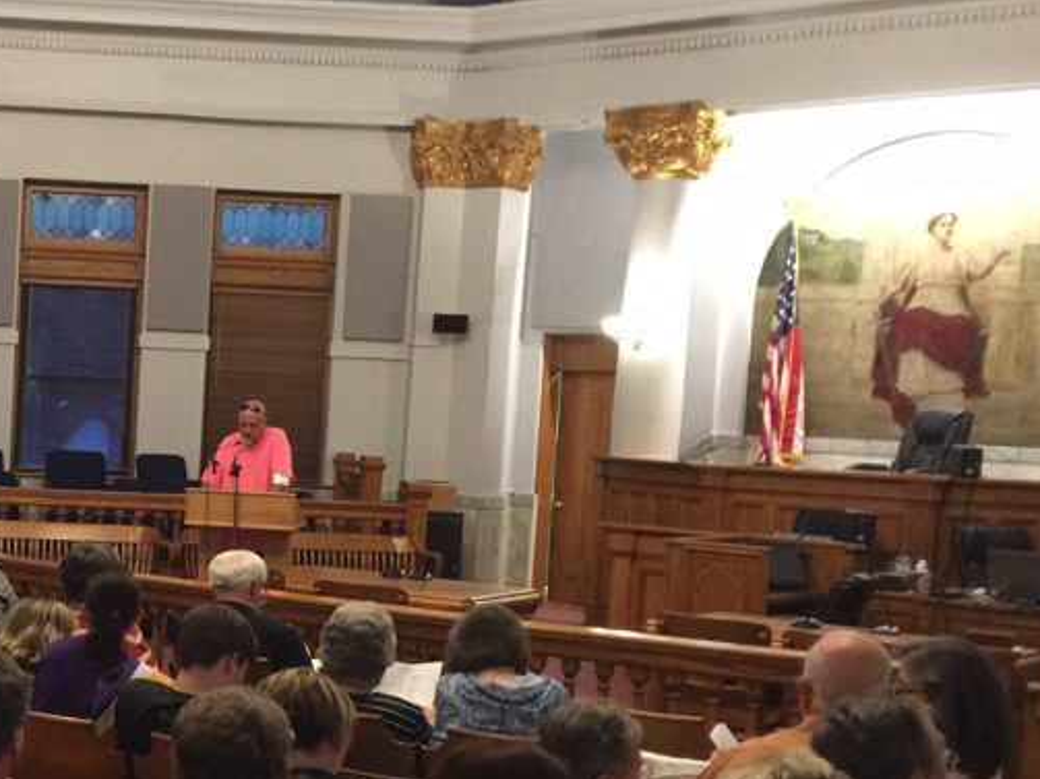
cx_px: 2
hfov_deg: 30.4
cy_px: 527
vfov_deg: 24.7
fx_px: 1772
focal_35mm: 59
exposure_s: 1/4
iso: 80
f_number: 2.2
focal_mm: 4.15
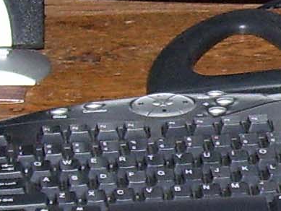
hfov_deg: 6.9
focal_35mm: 278
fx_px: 2257
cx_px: 504
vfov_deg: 5.3
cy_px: 124
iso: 125
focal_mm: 7
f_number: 3
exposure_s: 1/60
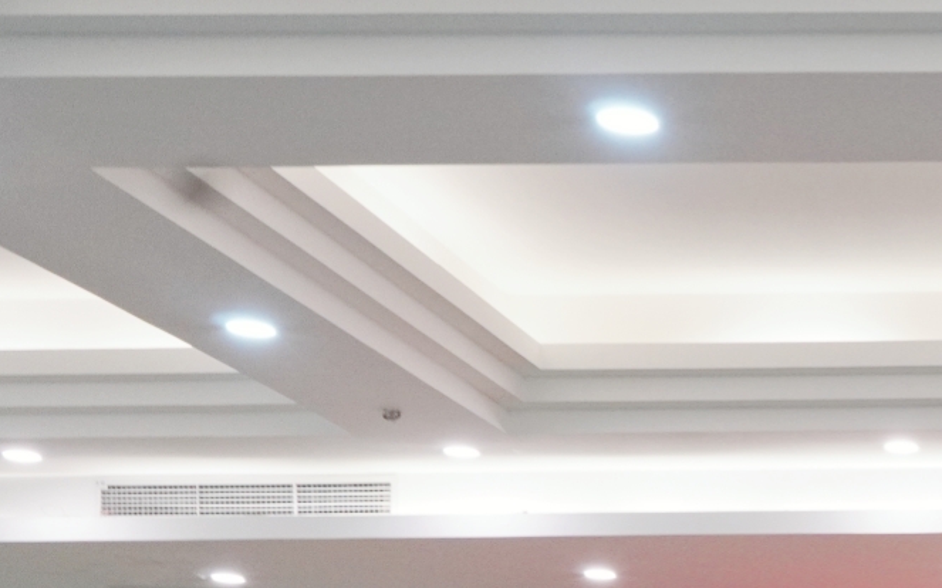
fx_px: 2189
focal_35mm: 85
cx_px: 1328
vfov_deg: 14.2
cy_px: 924
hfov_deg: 21.2
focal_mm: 18.5
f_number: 9
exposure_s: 1/30
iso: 1000
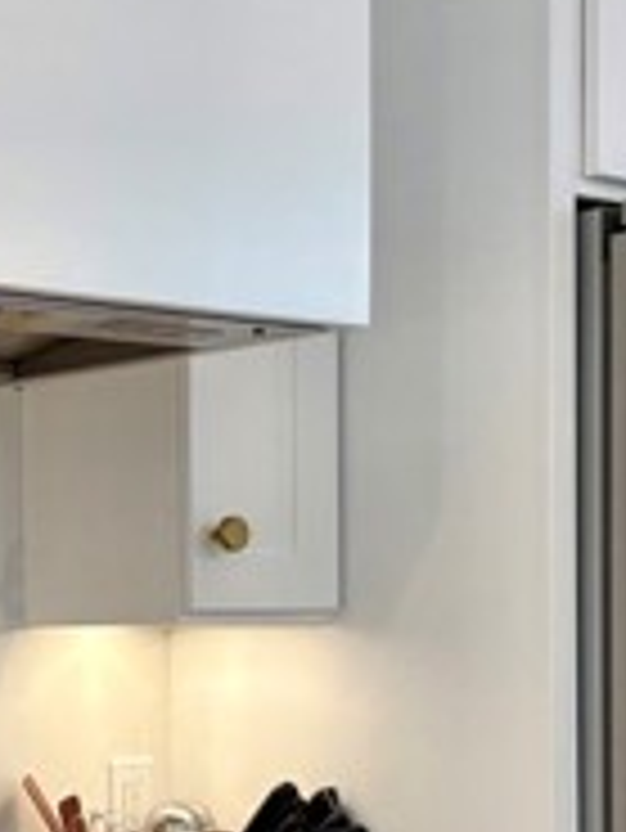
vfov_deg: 21.4
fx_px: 2168
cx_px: 81
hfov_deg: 16.3
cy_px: 724
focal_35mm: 90
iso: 50
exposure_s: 1/120
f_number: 1.6
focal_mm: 5.96
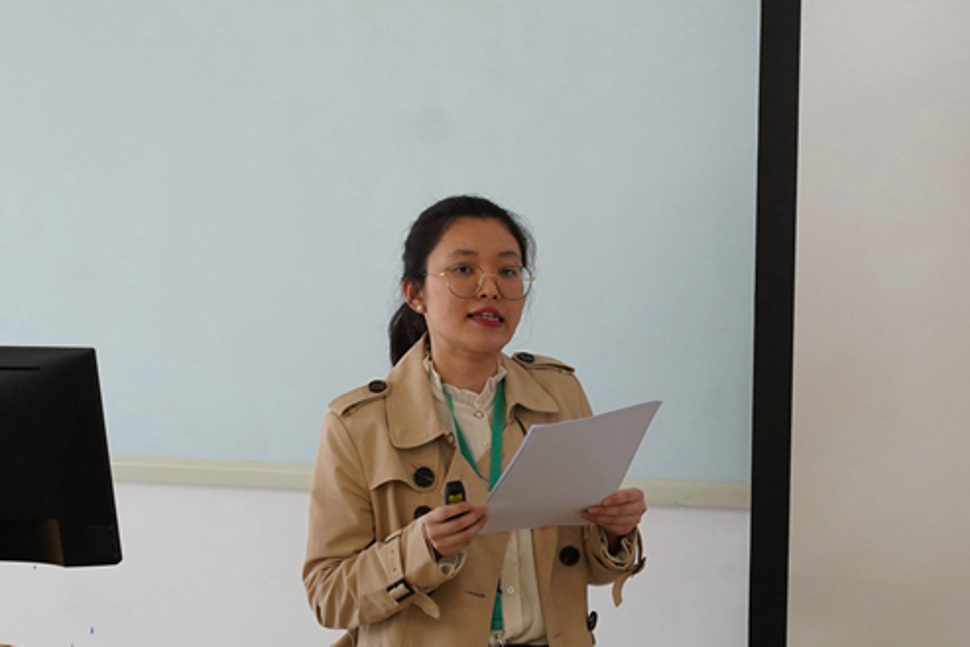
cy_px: 377
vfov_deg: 9.2
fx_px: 4016
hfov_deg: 13.8
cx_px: 462
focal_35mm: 149
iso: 3200
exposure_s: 1/200
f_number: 4.5
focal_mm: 105
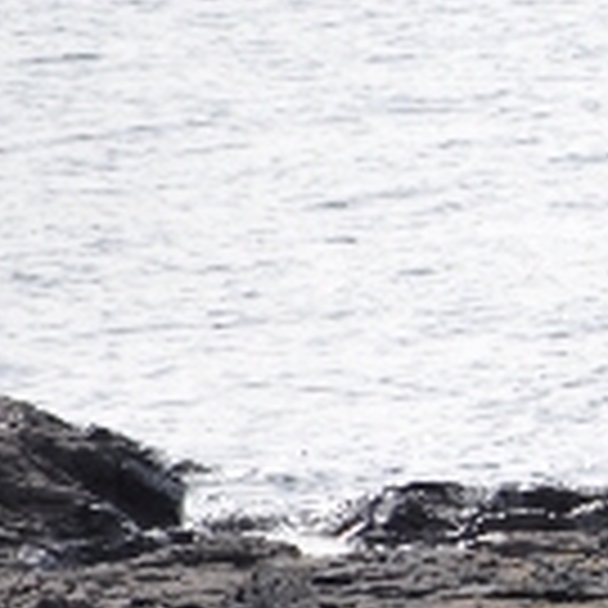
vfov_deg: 1.4
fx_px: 25118
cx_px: 1103
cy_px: 504
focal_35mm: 1264
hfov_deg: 1.4
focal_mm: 250
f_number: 10
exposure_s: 1/320
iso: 200
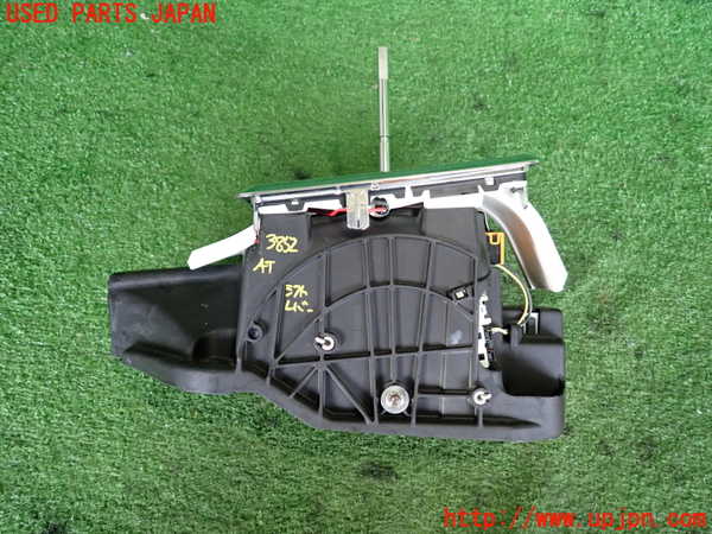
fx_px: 514
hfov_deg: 69.4
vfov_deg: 54.9
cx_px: 356
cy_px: 267
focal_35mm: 25
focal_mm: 4.5
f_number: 2
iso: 320
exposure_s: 1/30
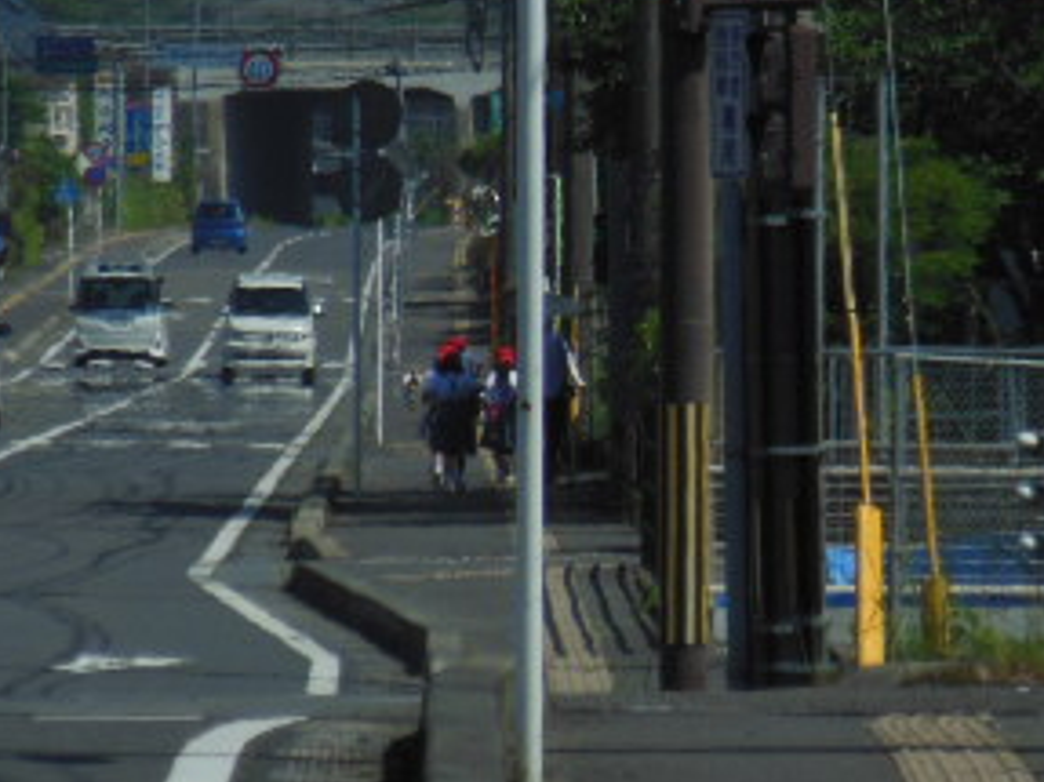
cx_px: 651
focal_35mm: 1014
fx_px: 30569
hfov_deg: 2.0
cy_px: 324
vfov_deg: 1.5
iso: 125
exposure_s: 1/1250
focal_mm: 81
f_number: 5.9
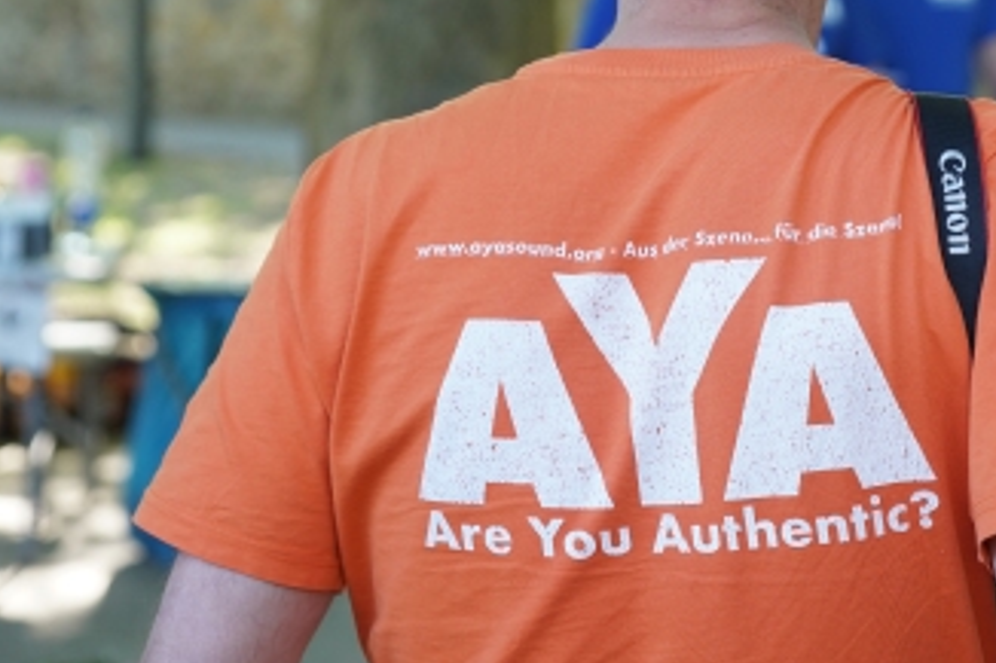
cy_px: 284
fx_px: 3263
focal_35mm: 118
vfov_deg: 11.6
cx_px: 749
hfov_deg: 17.3
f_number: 4
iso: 500
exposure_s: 1/250
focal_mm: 55
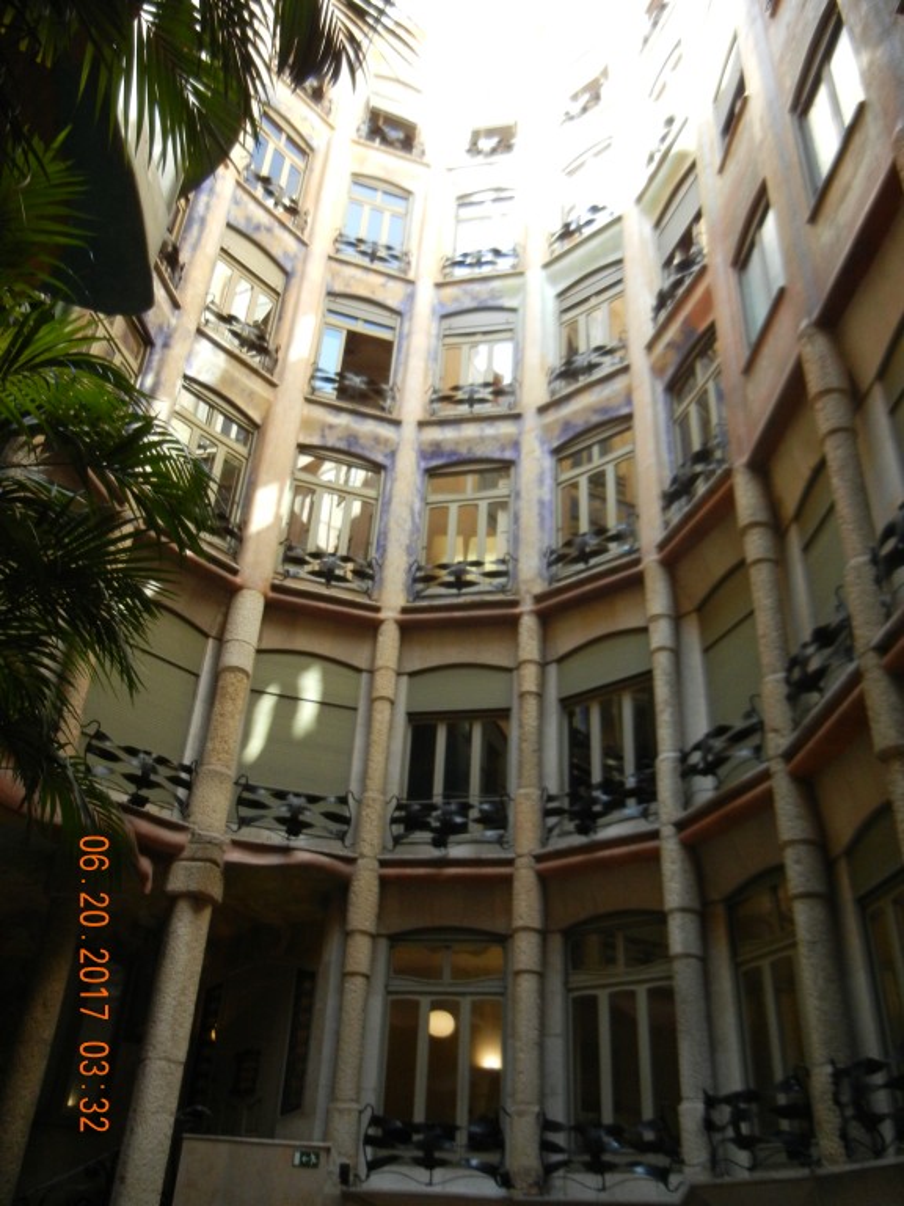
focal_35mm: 30
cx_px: 452
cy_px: 603
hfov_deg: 46.8
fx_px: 1045
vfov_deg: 60.0
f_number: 3.5
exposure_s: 1/250
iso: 518
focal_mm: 5.4
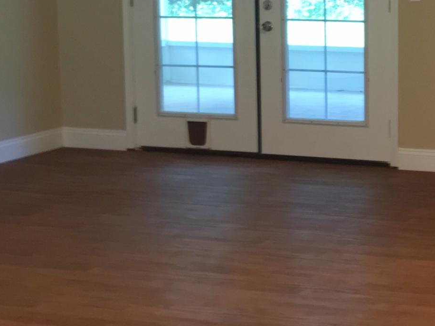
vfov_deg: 15.6
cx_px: 414
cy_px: 131
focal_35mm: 95
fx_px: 1194
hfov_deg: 20.1
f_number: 2.2
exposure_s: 1/30
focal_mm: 4.15
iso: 64
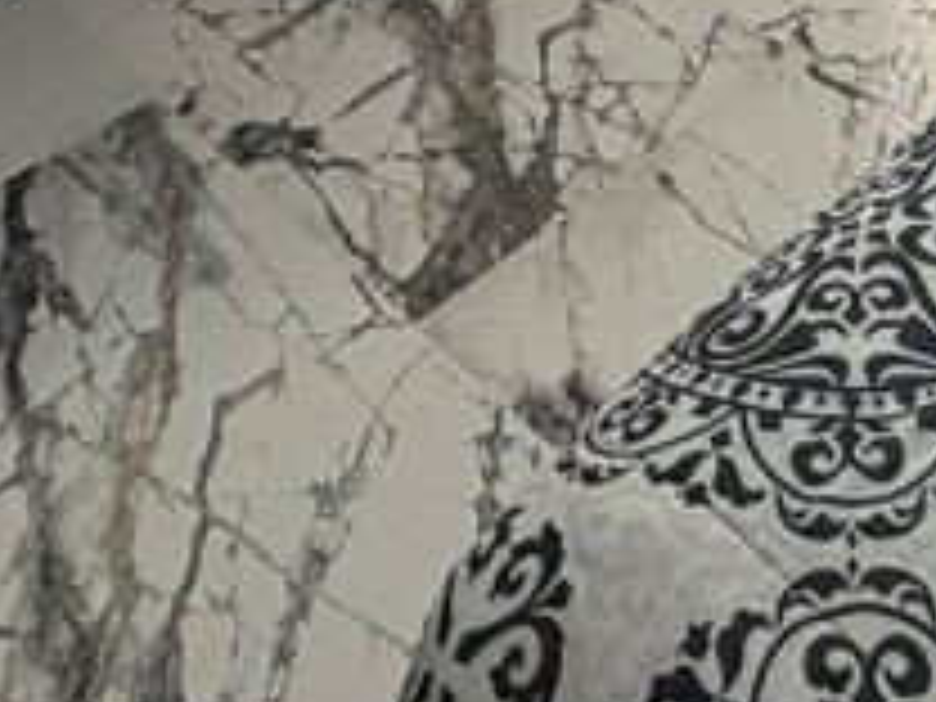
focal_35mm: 69
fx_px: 1866
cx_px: 603
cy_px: -891
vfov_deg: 15.0
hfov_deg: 28.0
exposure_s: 1/120
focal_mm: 2.22
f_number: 2.2
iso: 200
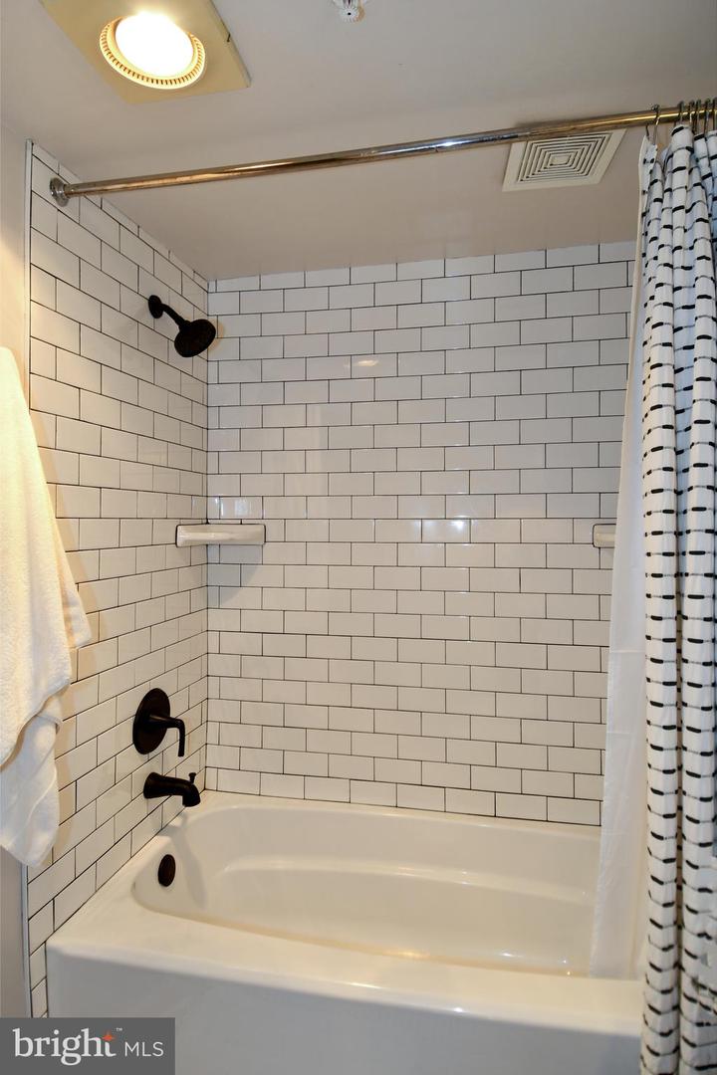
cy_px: 538
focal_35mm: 18
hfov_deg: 67.4
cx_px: 358
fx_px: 538
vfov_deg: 90.0
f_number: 4.5
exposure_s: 1/80
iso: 200
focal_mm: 12
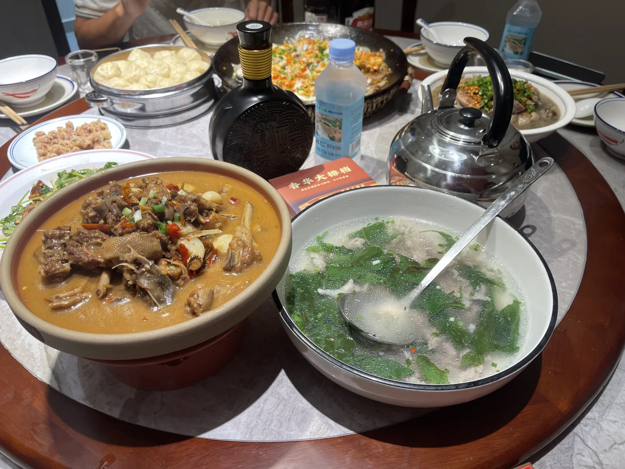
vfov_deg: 54.9
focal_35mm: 25
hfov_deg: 69.4
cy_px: 234
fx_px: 451
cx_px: 312
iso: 64
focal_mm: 5.1
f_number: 1.6
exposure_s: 1/100
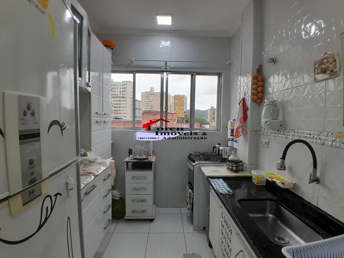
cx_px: 172
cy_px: 129
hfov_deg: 91.0
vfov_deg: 74.7
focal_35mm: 17
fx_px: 169
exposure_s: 1/60
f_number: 2.2
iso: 50
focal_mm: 1.46
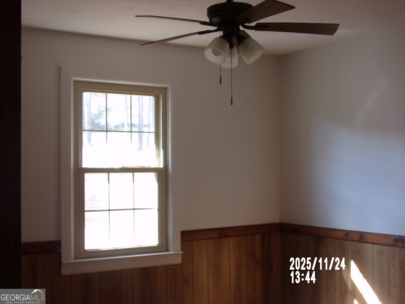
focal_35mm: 46
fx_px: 538
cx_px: 202
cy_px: 152
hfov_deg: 41.2
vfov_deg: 31.5
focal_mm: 8.3
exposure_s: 1/34
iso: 129
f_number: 4.1
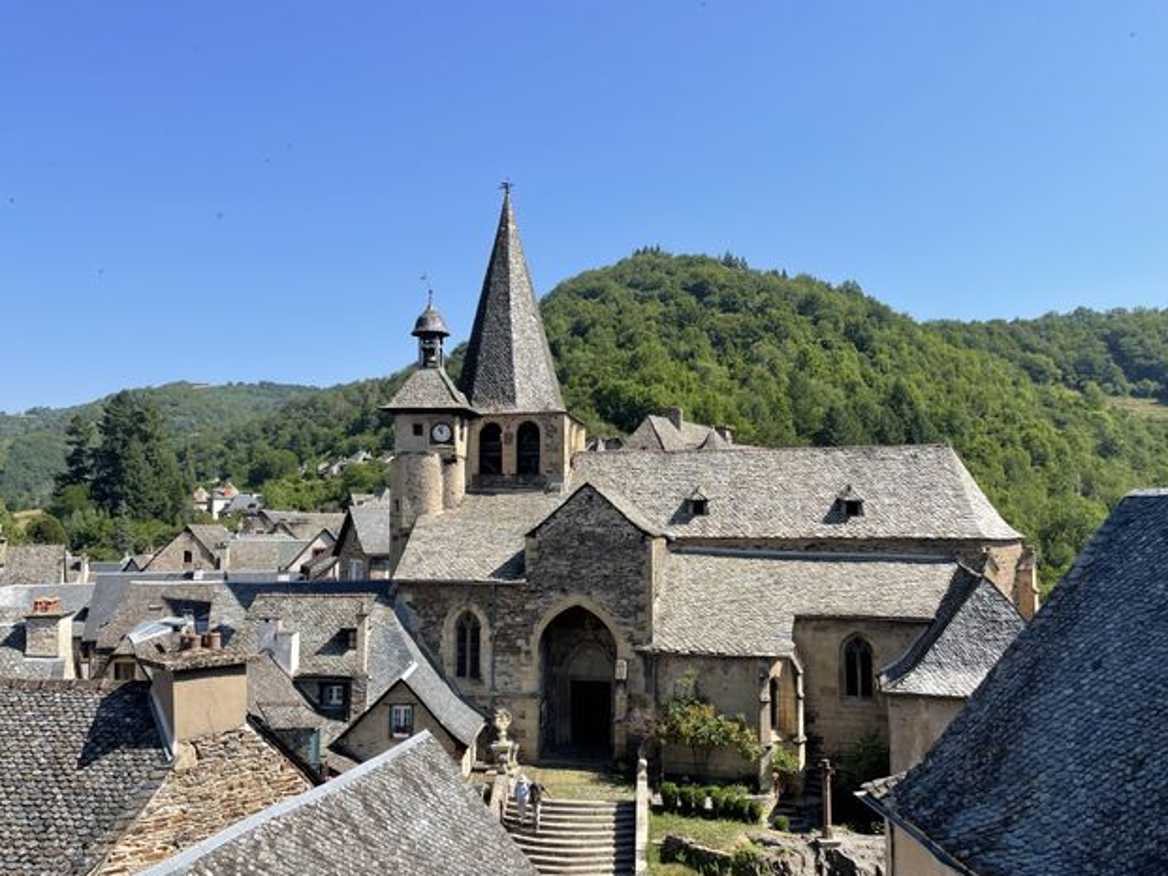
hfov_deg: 61.6
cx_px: 575
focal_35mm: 29
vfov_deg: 48.2
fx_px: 979
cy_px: 474
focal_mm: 4.2
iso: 32
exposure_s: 1/2681
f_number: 1.6
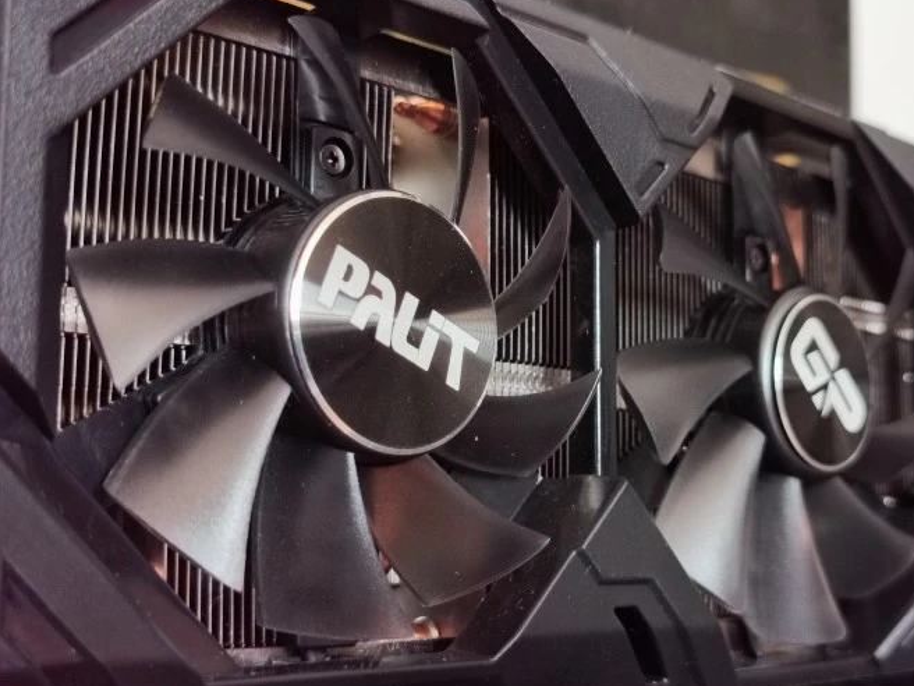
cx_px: 534
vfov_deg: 29.1
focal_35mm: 50
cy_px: 365
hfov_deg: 38.1
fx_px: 1320
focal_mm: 5.56
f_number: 1.6
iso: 160
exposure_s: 1/120
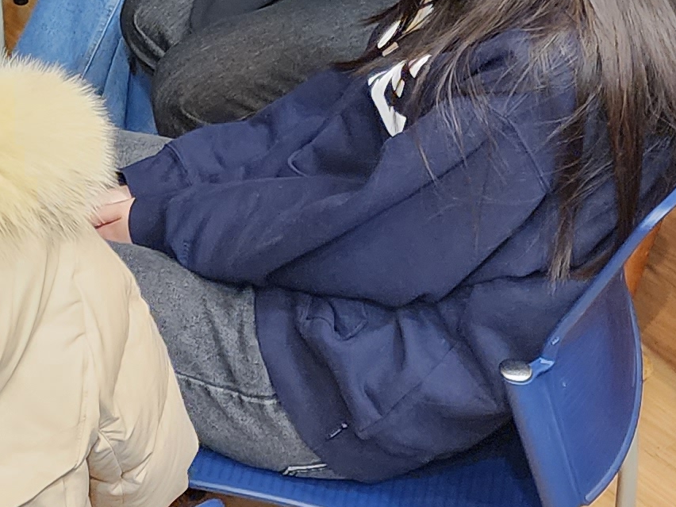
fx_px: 2109
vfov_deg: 12.8
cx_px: -128
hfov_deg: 17.4
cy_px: -312
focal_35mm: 108
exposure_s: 1/60
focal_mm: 6.4
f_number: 1.8
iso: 640
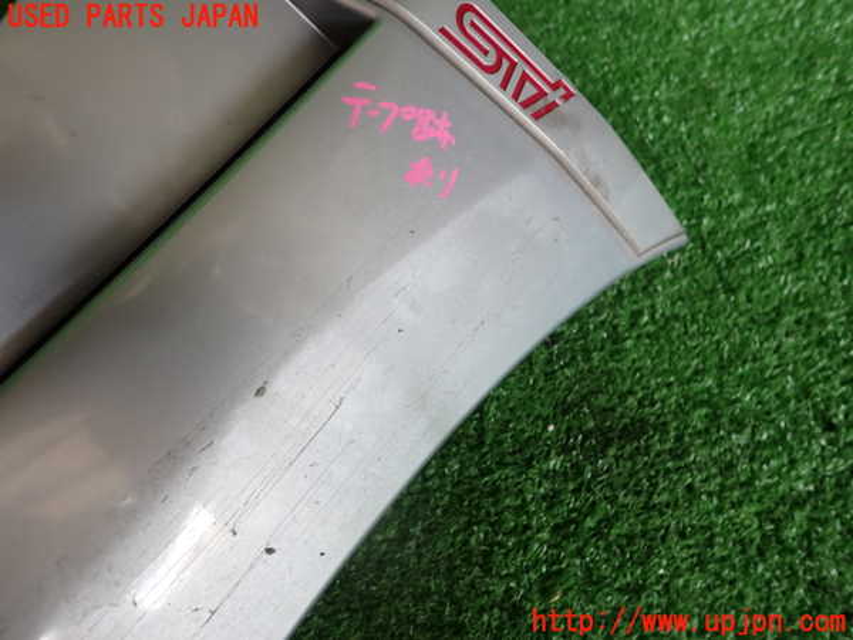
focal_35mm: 25
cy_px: 320
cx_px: 426
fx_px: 616
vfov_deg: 54.9
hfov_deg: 69.4
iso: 100
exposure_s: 1/100
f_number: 2
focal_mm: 4.5
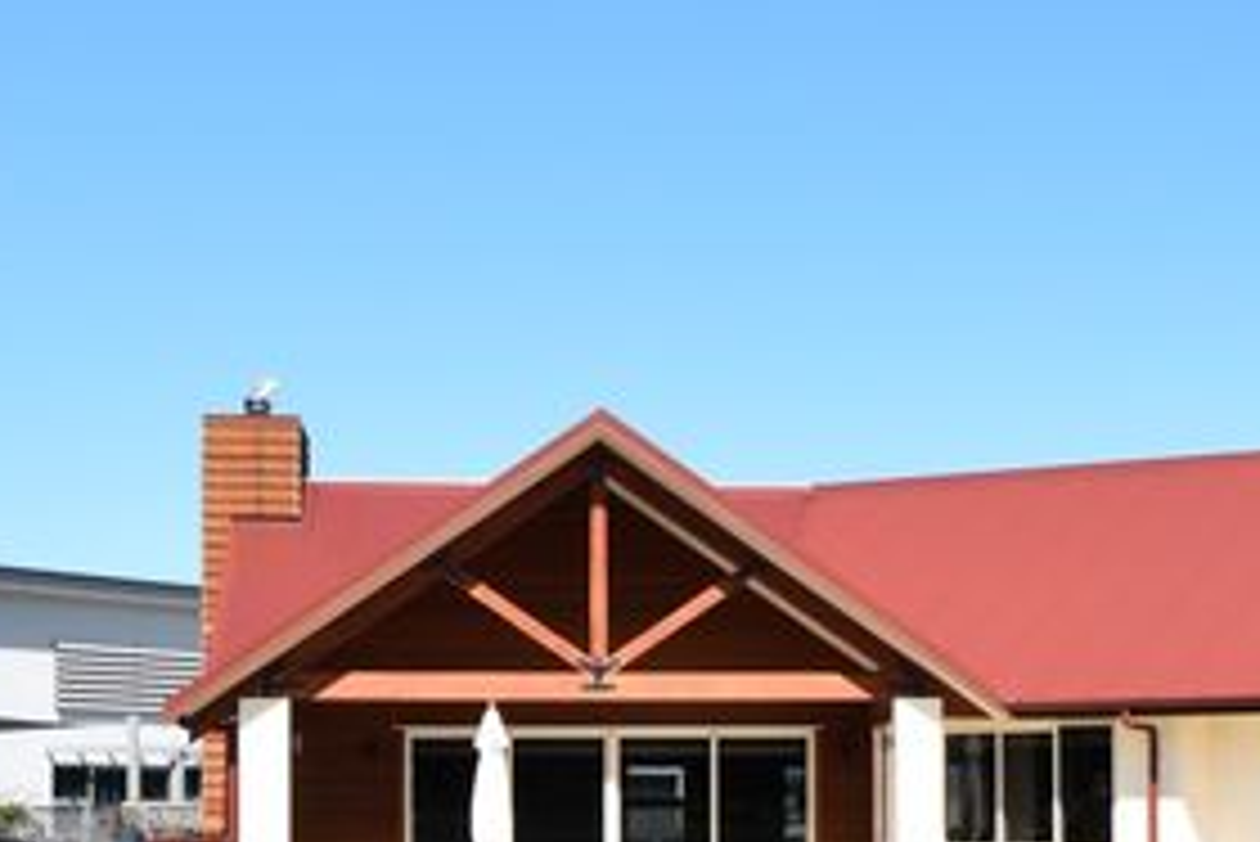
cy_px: 783
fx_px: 3024
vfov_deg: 15.6
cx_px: 1238
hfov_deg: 22.7
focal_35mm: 86
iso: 200
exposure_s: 1/400
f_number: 10
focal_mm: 21
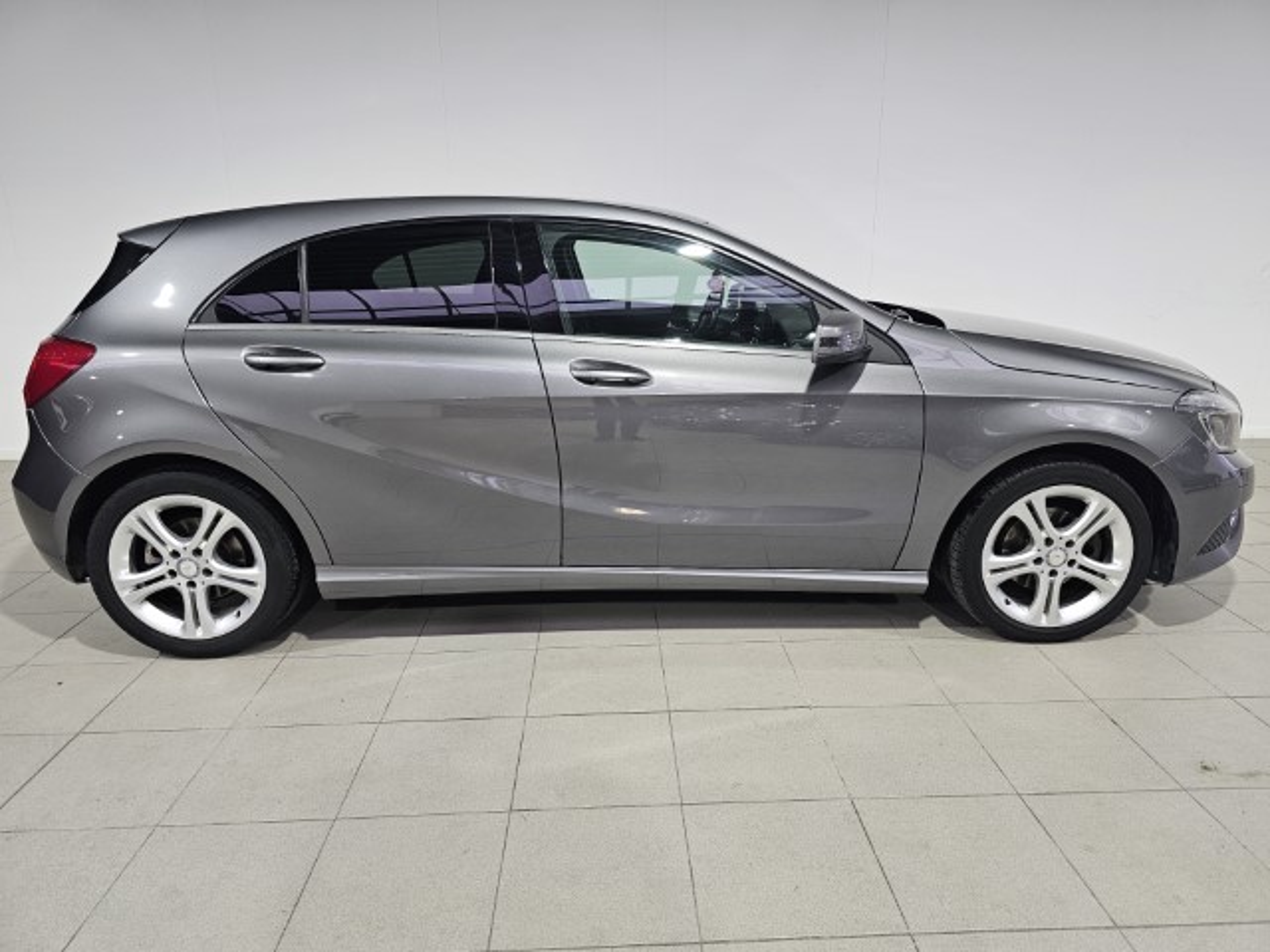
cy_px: 476
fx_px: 844
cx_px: 635
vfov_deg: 58.9
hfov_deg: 73.9
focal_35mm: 23
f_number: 1.7
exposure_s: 1/100
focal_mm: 6.3
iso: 100
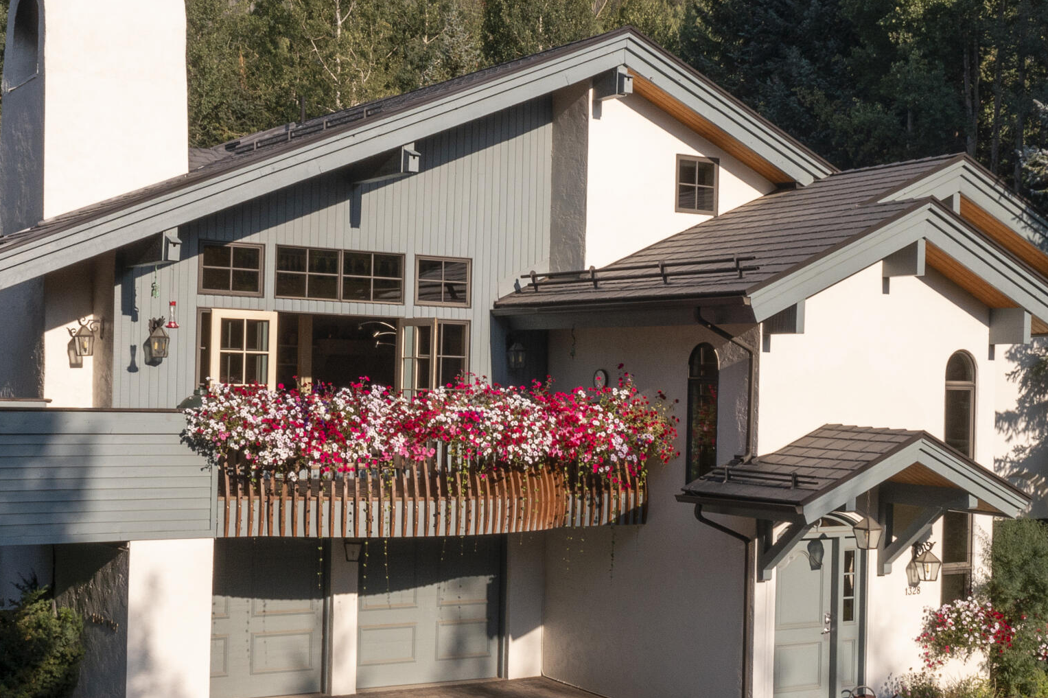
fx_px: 1601
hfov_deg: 36.3
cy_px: 380
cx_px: 515
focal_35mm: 55
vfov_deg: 24.6
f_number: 11
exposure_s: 1/160
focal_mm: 10.26
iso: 100
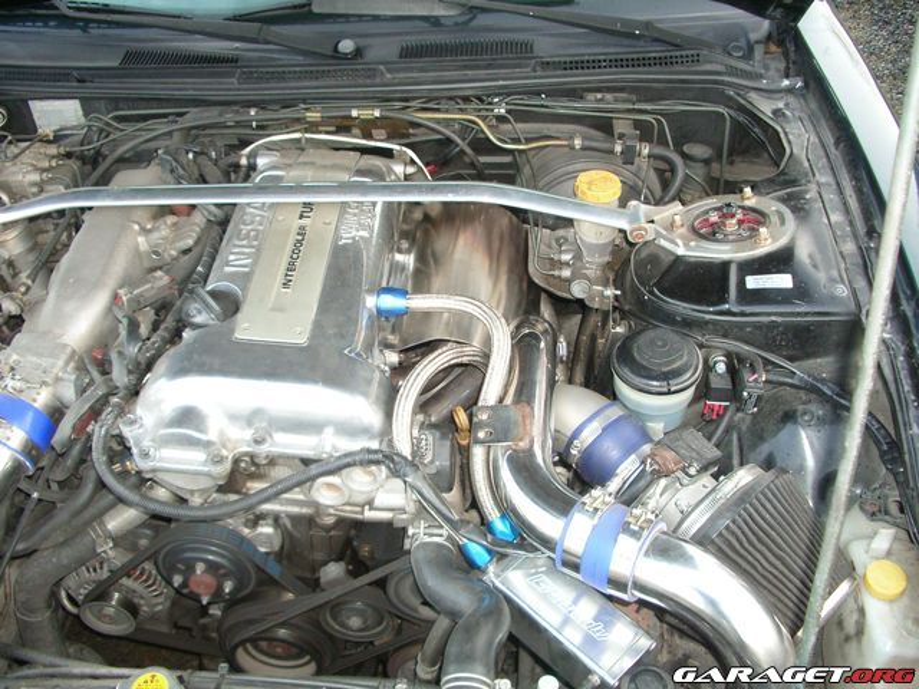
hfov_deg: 52.6
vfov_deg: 40.7
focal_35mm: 35
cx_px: 460
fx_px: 929
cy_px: 344
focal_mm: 5.8
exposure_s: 1/60
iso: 200
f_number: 2.6
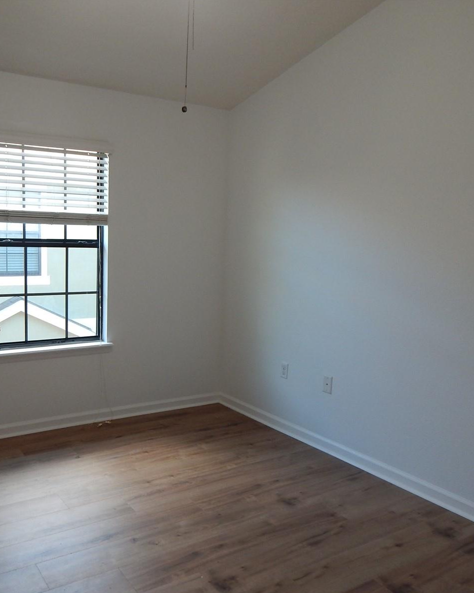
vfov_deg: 60.4
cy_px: 299
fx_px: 509
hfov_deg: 49.1
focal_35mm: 29
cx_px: 156
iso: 160
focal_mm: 4
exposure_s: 1/30
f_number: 3
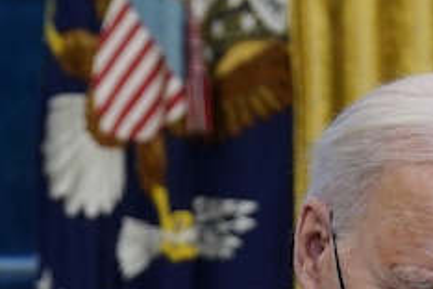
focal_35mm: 231
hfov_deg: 8.9
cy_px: 456
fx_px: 2778
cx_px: 189
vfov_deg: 5.9
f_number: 3.2
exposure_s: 1/500
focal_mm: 45
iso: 2000
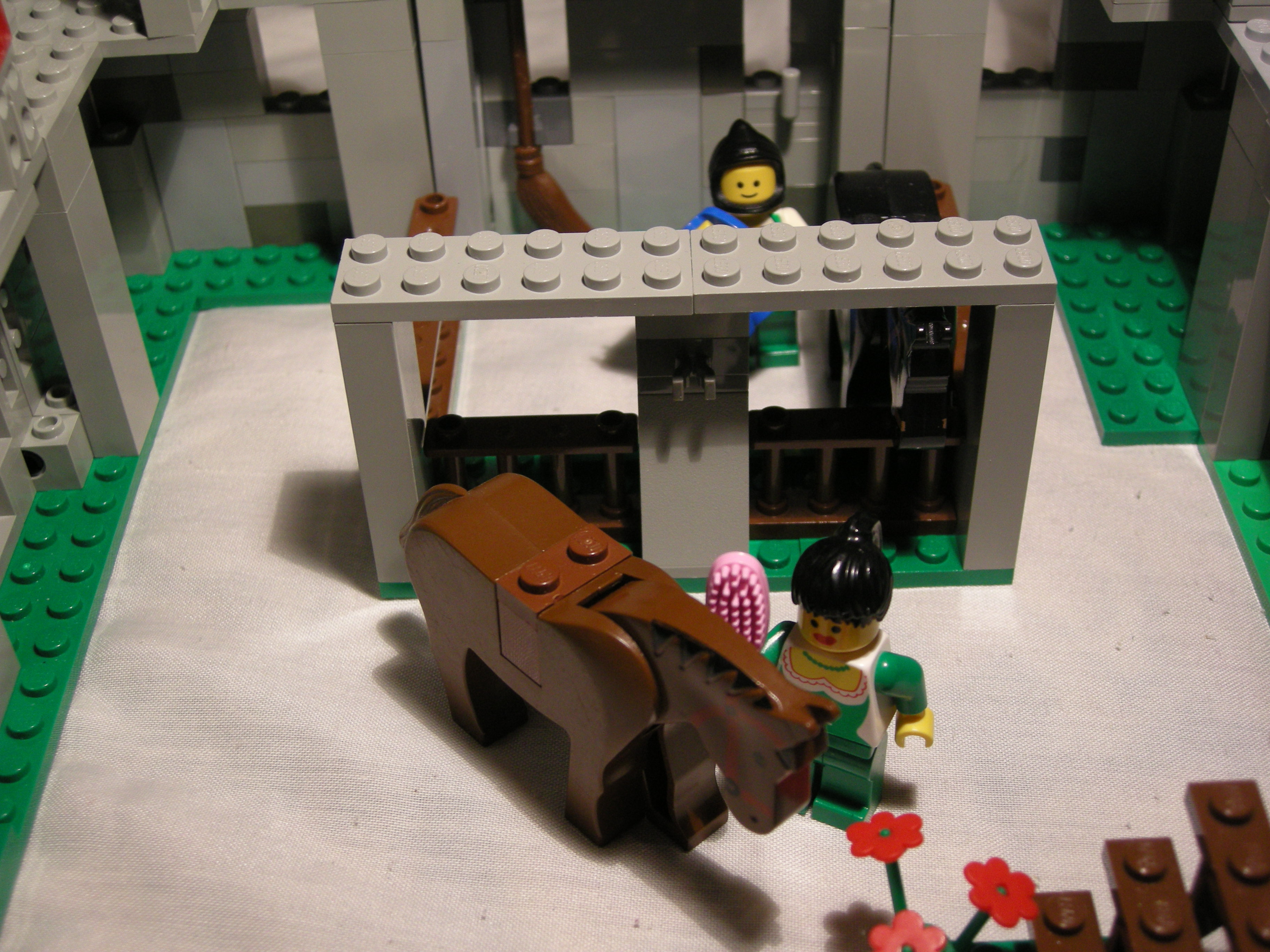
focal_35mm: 48
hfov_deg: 39.7
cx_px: 635
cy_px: 476
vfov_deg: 30.3
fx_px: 1761
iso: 167
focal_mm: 10.1
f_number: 3.1
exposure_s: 1/53
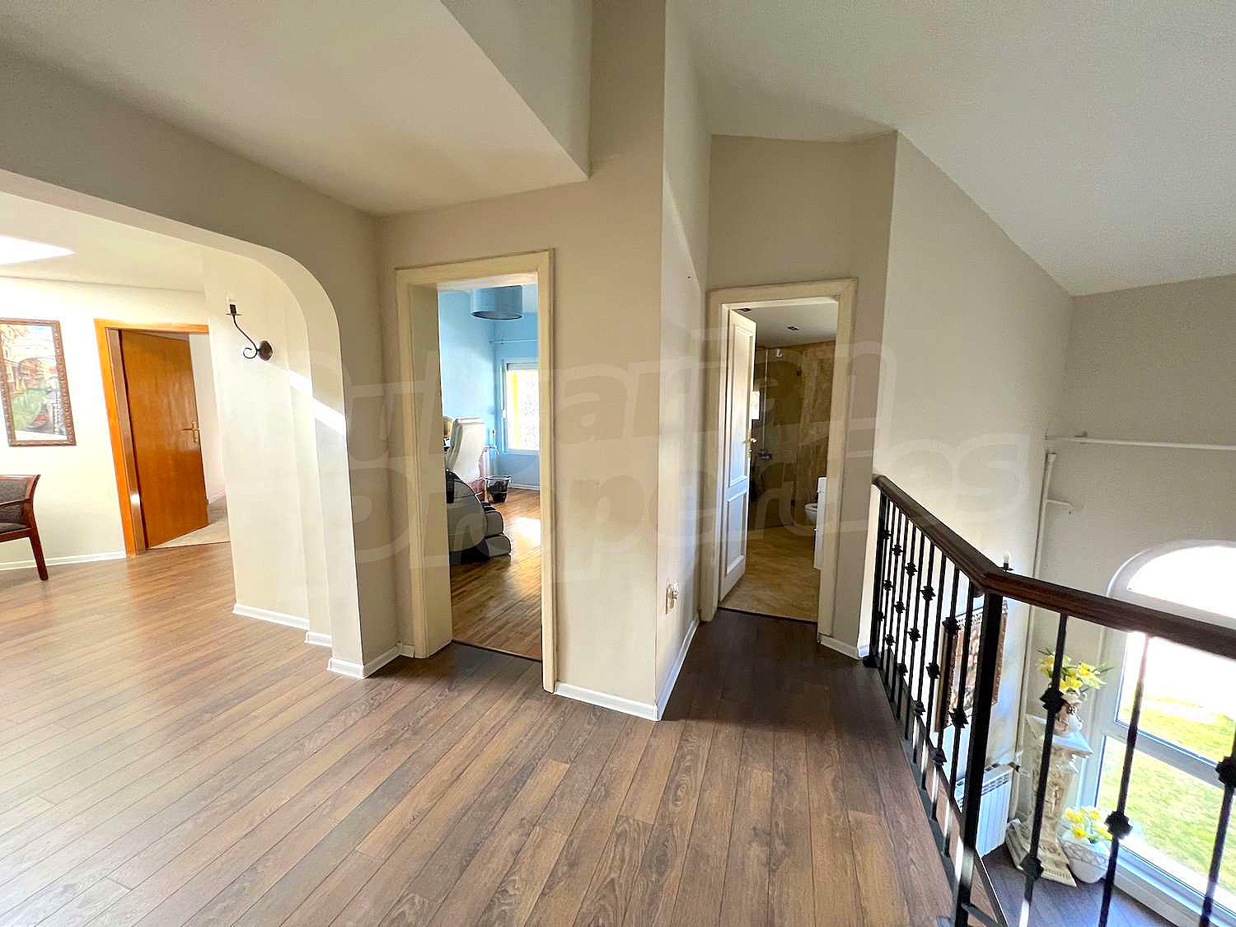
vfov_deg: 89.9
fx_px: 464
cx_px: 618
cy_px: 464
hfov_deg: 106.2
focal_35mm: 13
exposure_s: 1/50
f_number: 1.8
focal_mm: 1.57
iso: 200
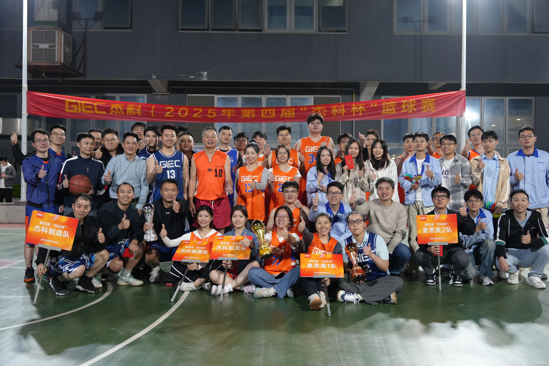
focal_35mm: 37
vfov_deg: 35.9
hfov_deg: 51.9
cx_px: 274
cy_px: 183
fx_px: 564
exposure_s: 1/80
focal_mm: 37
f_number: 3.2
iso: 2000
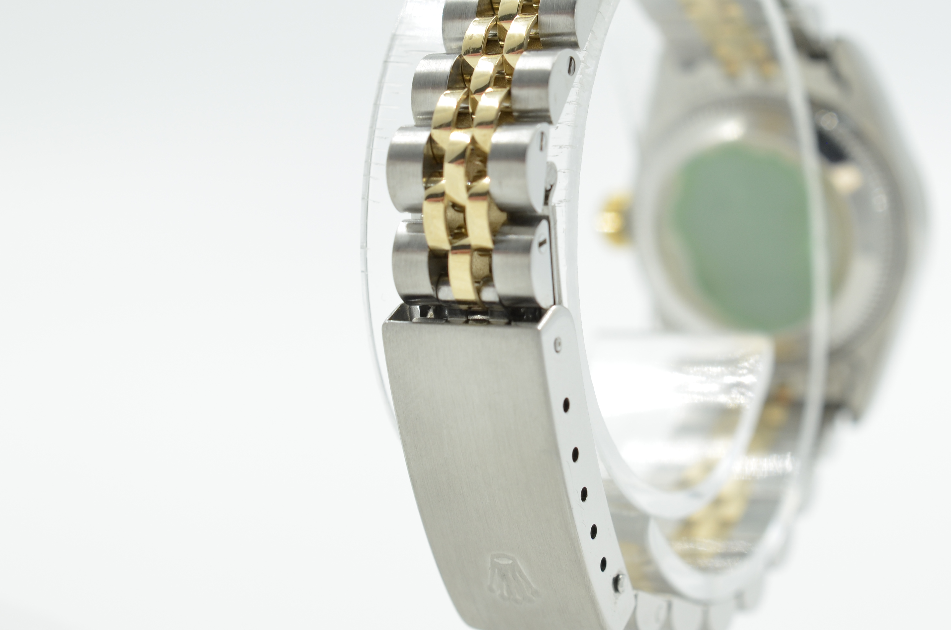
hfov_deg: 23.6
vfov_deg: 15.8
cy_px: 252
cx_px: 610
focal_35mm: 86
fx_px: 2267
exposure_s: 1/50
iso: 250
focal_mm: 40
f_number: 8
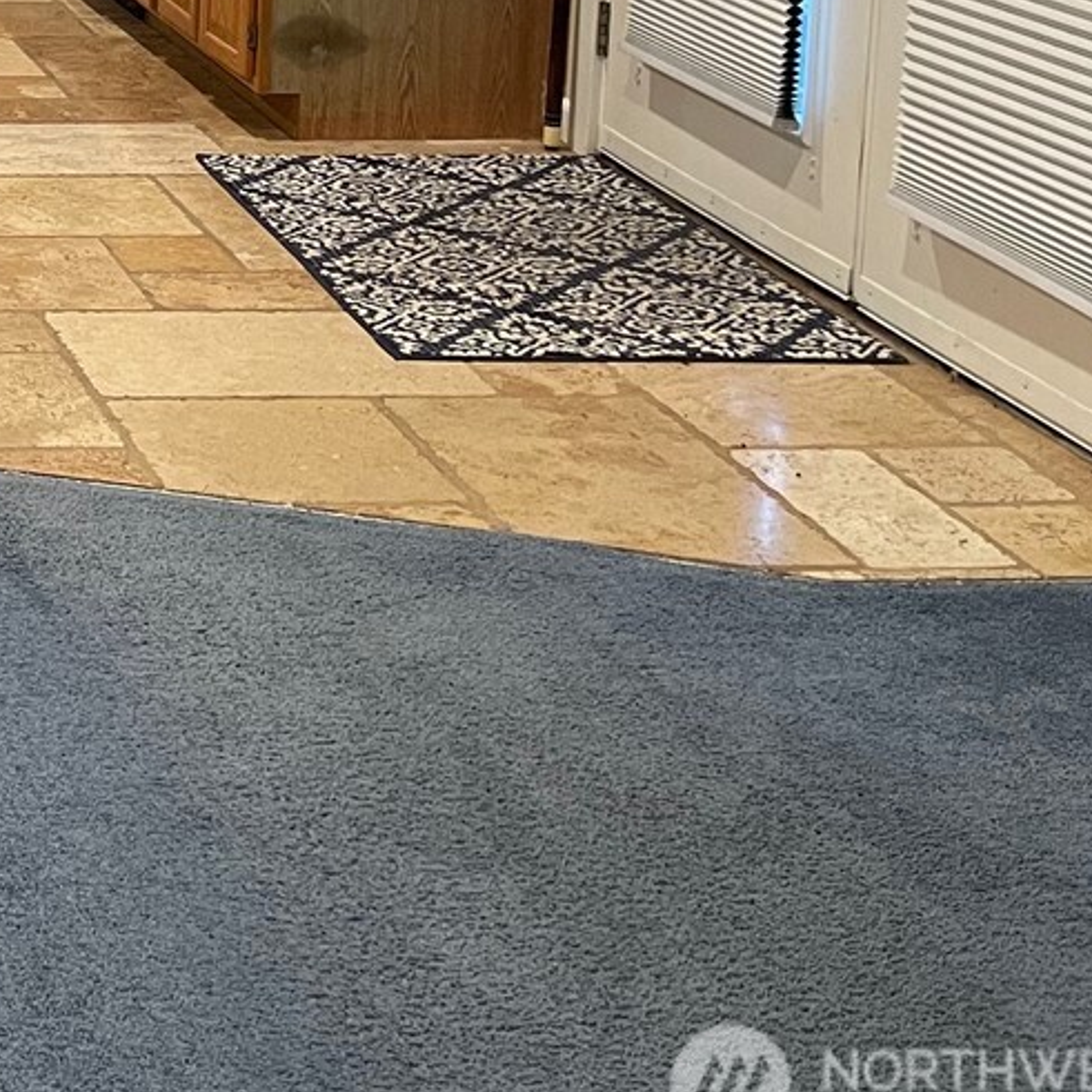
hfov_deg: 20.6
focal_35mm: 72
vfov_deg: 22.4
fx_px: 2570
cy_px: -160
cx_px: -532
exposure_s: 1/60
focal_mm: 5.1
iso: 250
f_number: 1.6
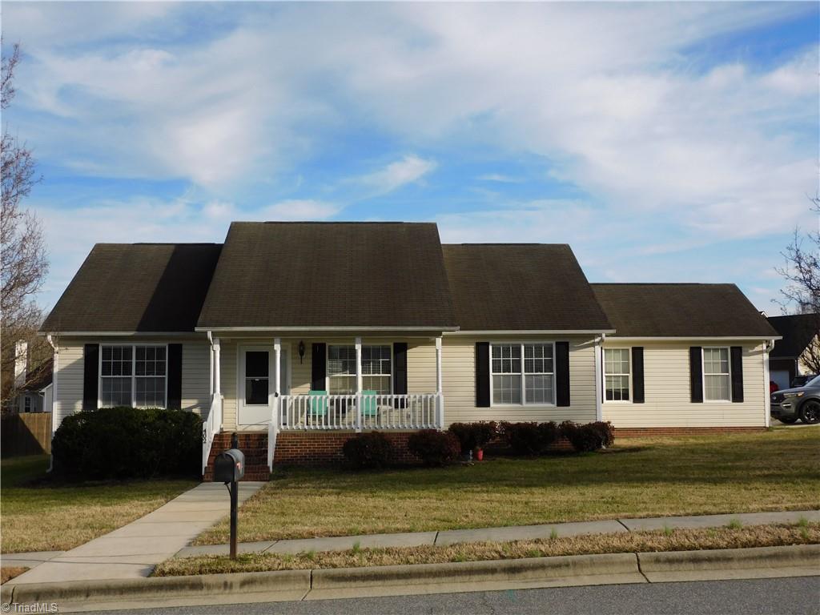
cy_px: 308
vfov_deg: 36.0
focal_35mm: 40
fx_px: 948
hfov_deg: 46.8
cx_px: 410
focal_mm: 7.2
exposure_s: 1/1250
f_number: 3.8
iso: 125
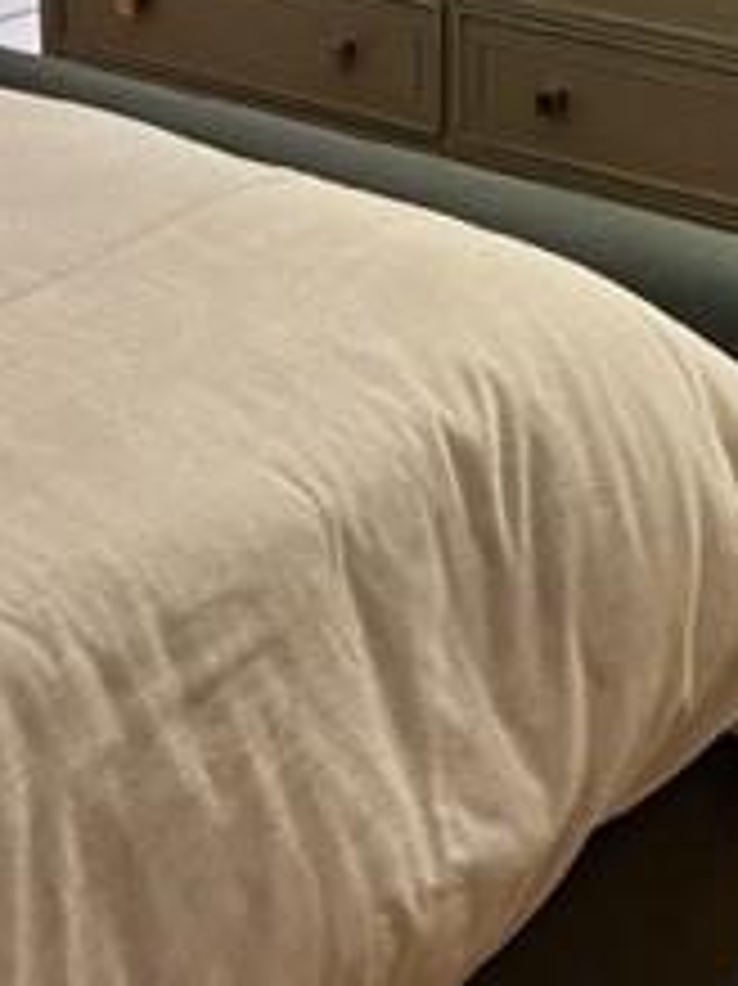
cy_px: -59
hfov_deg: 18.5
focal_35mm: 76
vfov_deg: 24.2
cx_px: 860
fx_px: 2162
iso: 400
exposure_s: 1/40
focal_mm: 5.1
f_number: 1.6
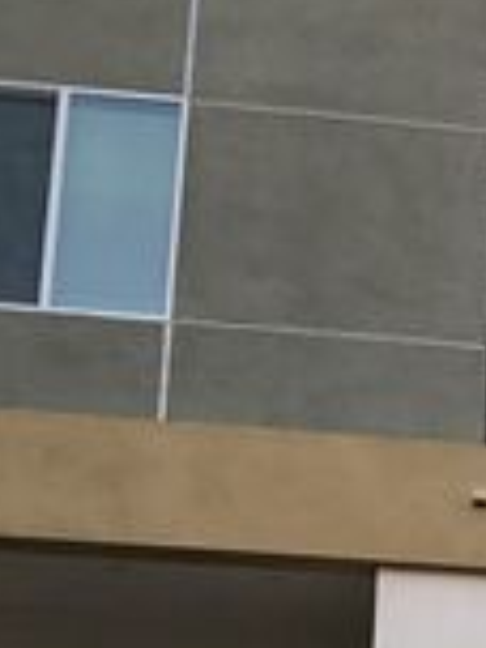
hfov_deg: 11.5
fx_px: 2303
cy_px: 710
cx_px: 759
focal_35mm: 123
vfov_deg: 15.6
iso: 20
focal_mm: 3.99
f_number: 1.8
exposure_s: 1/232
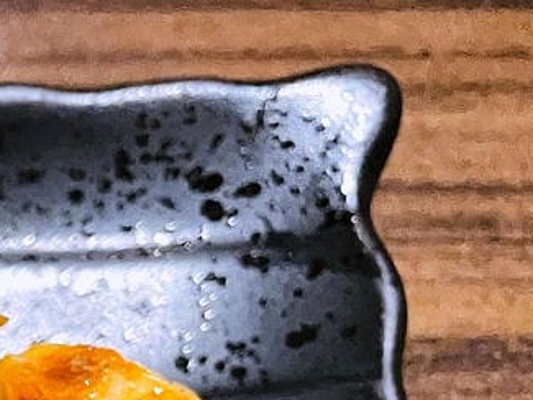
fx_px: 1479
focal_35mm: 96
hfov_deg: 17.1
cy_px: 618
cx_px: -402
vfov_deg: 14.3
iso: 400
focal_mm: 4.2
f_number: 1.6
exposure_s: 1/50
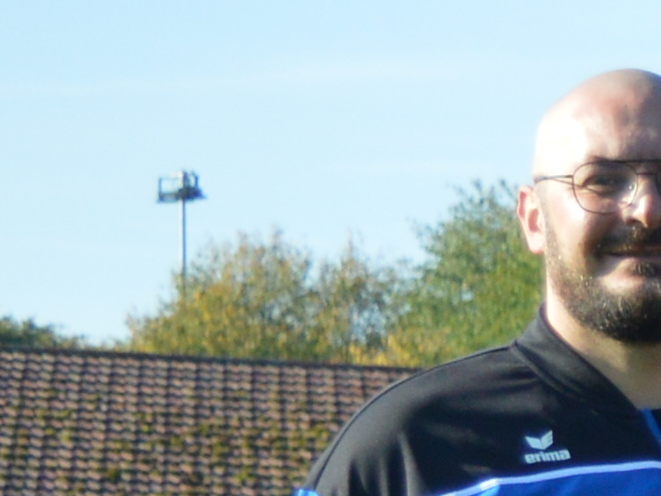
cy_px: 1026
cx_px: 2560
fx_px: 6168
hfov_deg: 5.4
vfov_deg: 4.5
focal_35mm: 323
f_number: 4.5
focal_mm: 28
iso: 400
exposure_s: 1/1000
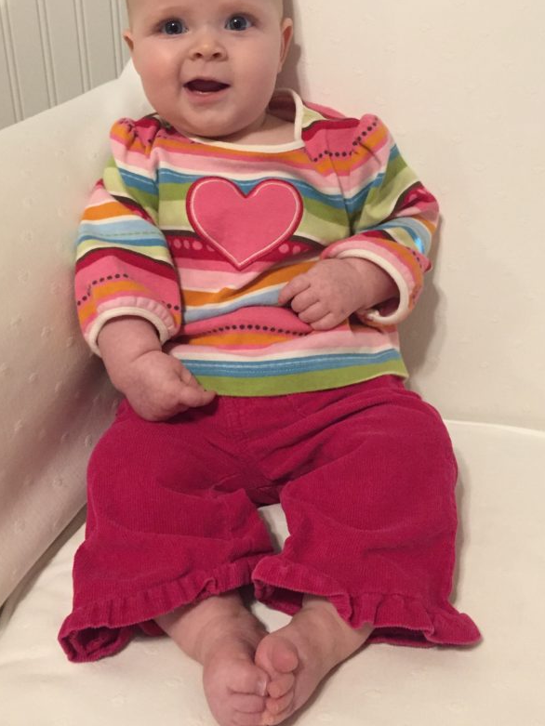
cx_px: 278
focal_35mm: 38
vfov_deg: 48.7
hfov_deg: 37.7
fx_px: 797
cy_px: 295
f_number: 2.2
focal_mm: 4.15
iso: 250
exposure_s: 1/30
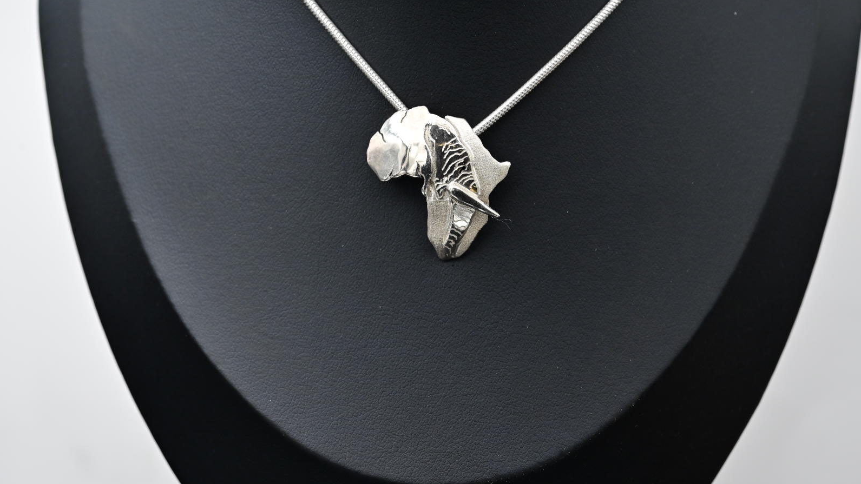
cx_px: 428
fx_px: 2557
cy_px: 224
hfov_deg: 19.1
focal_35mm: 112
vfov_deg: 10.8
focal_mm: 105
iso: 800
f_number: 10
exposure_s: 1/125
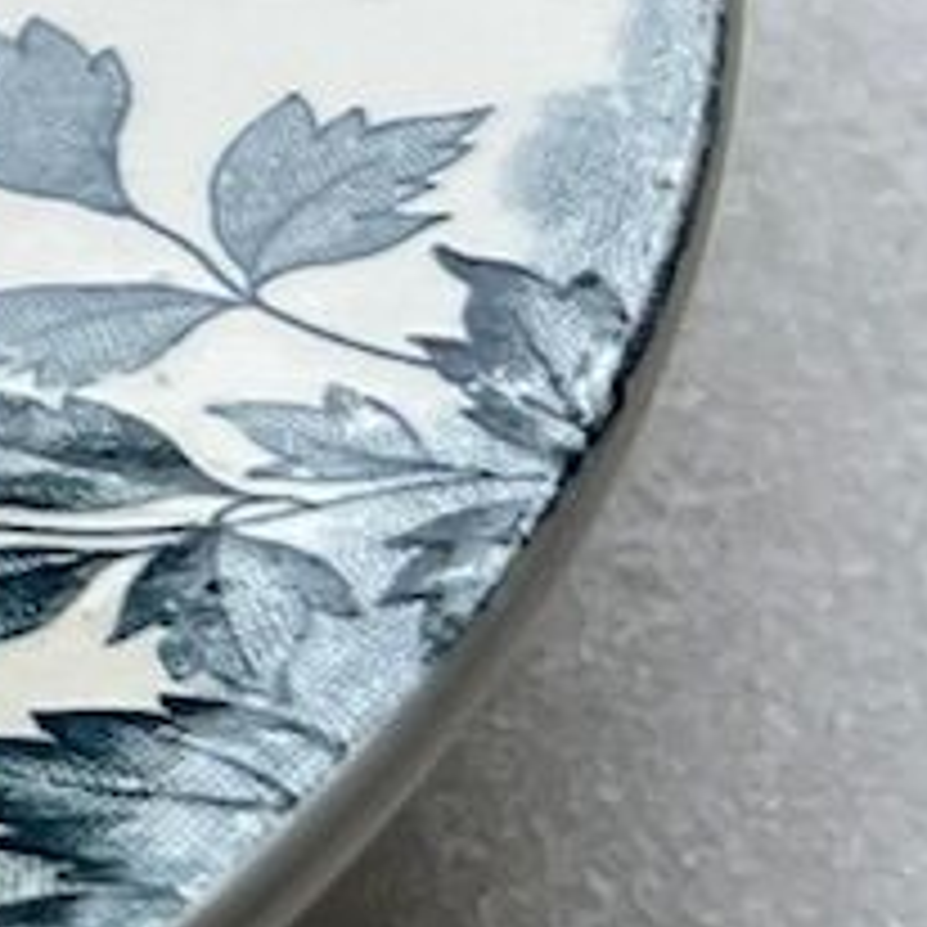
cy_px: -747
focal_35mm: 228
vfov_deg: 7.5
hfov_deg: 6.5
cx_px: -2444
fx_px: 6908
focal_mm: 5.7
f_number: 1.5
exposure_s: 1/1597
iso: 50
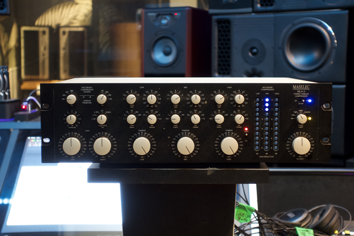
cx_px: 177
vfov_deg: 19.5
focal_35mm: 70
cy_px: 118
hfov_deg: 28.8
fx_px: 688
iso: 1000
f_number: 2.8
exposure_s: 1/8
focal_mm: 25.7
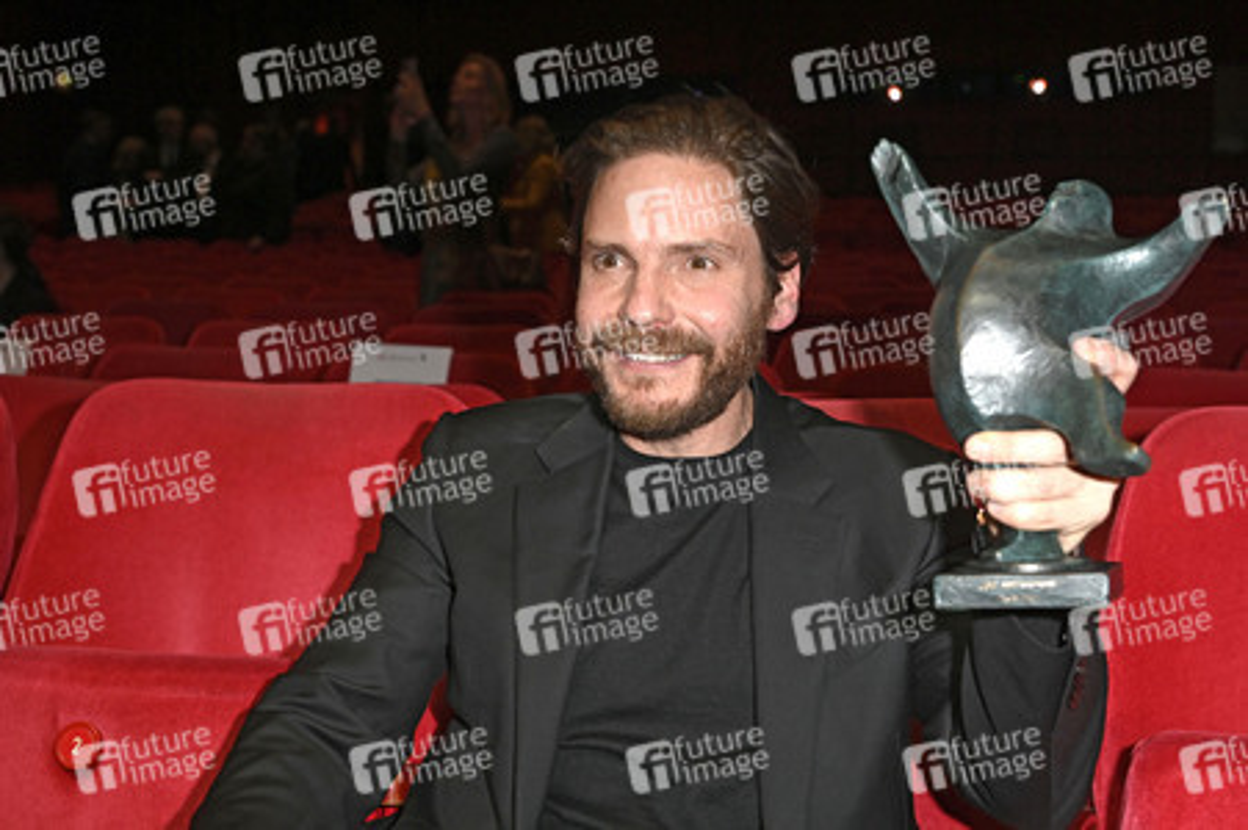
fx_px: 1801
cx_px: 624
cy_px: 415
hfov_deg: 38.2
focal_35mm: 52
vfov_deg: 26.0
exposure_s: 1/60
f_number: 5.6
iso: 1250
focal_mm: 52
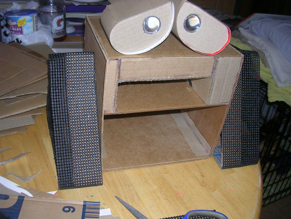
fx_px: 319
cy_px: 110
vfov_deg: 37.7
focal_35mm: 38
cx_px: 146
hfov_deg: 49.0
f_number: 2.8
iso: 50
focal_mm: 5.8
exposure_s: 1/60.1
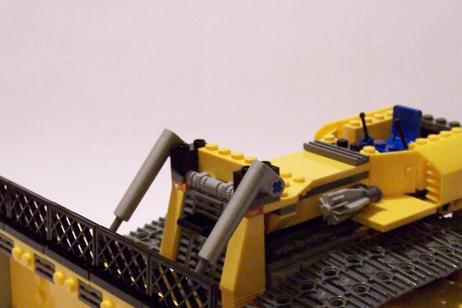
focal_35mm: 73
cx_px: 267
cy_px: 276
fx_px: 937
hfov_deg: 27.7
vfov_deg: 18.4
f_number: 2.8
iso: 400
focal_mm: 6.3
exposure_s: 1/20
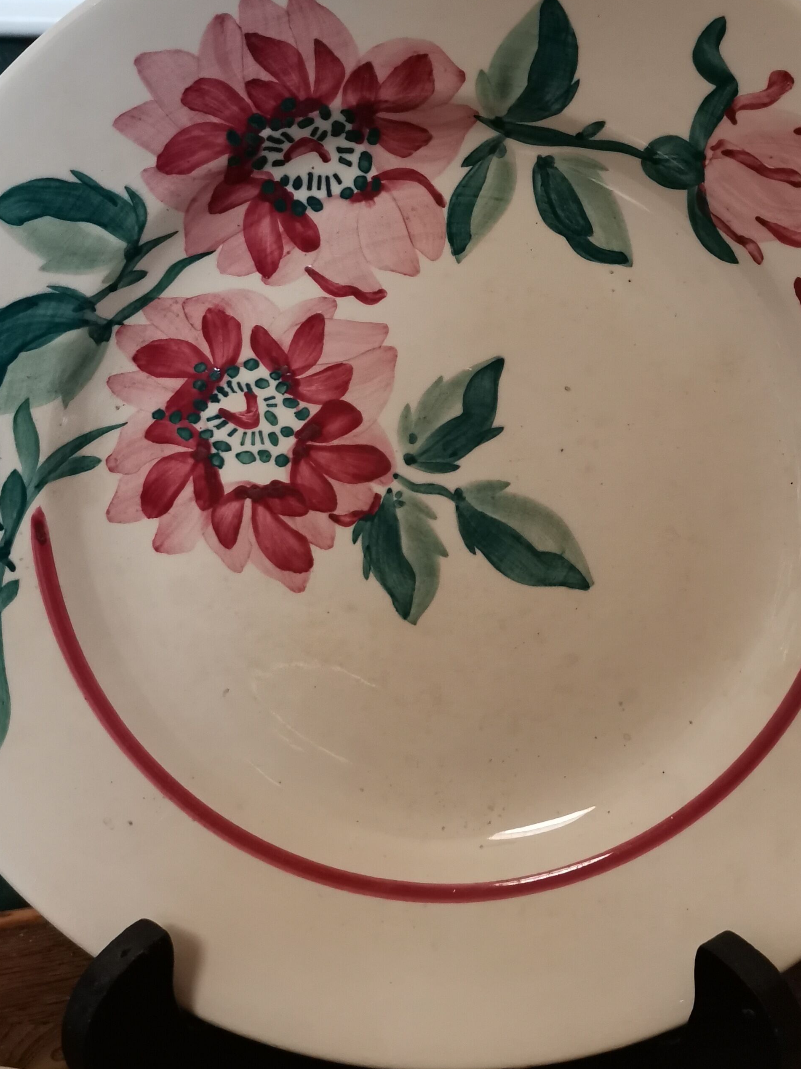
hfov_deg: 35.1
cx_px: 431
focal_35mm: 41
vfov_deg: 45.7
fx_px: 1265
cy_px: 493
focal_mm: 4.75
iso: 800
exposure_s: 1/25
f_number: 1.8
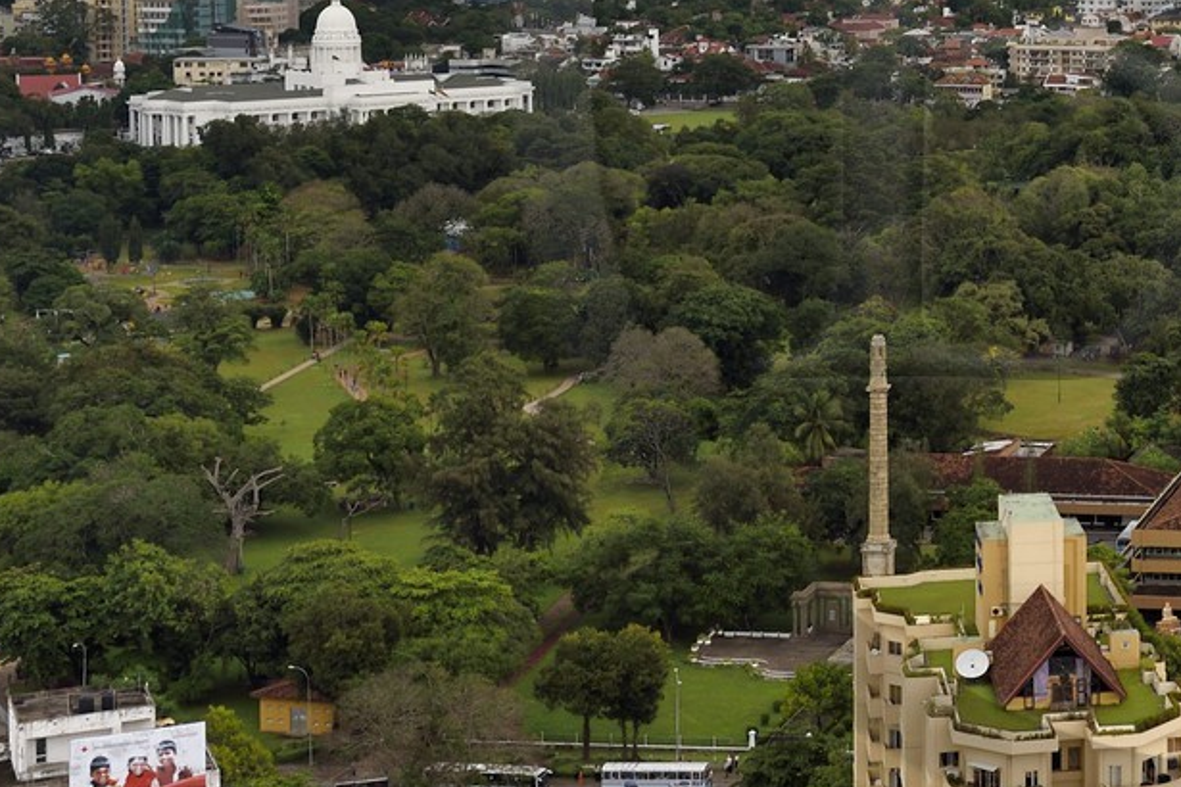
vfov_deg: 14.9
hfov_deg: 21.3
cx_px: 1296
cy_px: 65
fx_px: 2985
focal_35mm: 91
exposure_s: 1/100
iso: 200
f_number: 7.1
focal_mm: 35
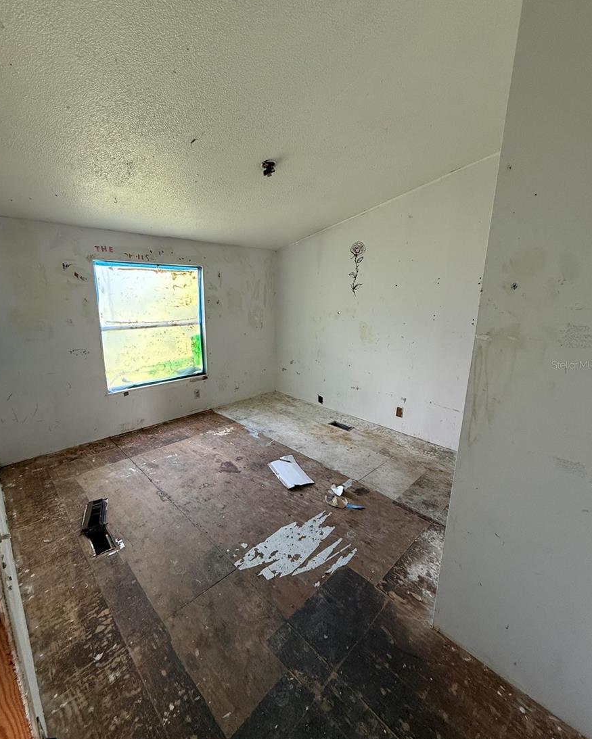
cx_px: 295
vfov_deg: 96.8
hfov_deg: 84.1
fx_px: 328
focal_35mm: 15
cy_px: 364
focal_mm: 2.22
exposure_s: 1/99
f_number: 2.2
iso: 200
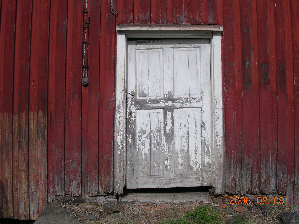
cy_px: 112
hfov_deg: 49.0
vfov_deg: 37.7
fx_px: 328
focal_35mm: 38
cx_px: 150
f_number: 5.6
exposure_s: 1/426
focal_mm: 5.8
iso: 100
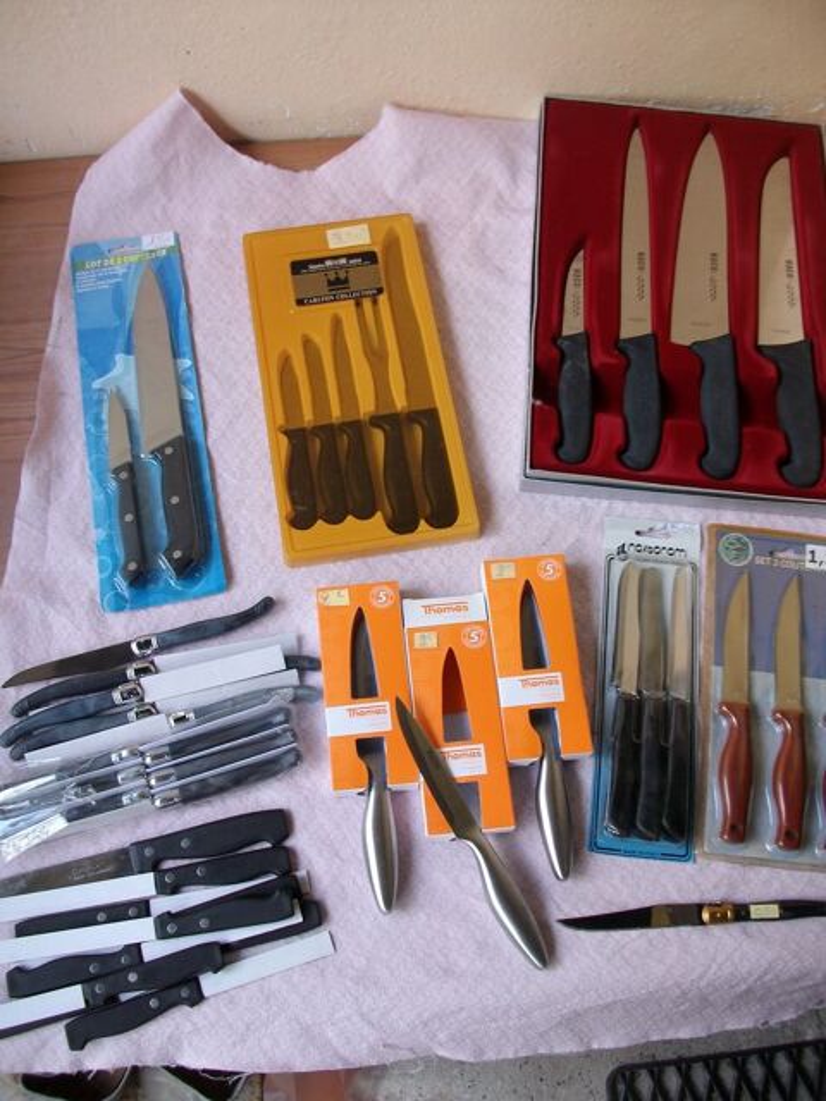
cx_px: 413
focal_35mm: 32
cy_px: 550
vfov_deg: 56.8
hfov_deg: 44.2
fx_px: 1018
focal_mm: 5.7
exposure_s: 1/62
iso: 80
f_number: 2.9
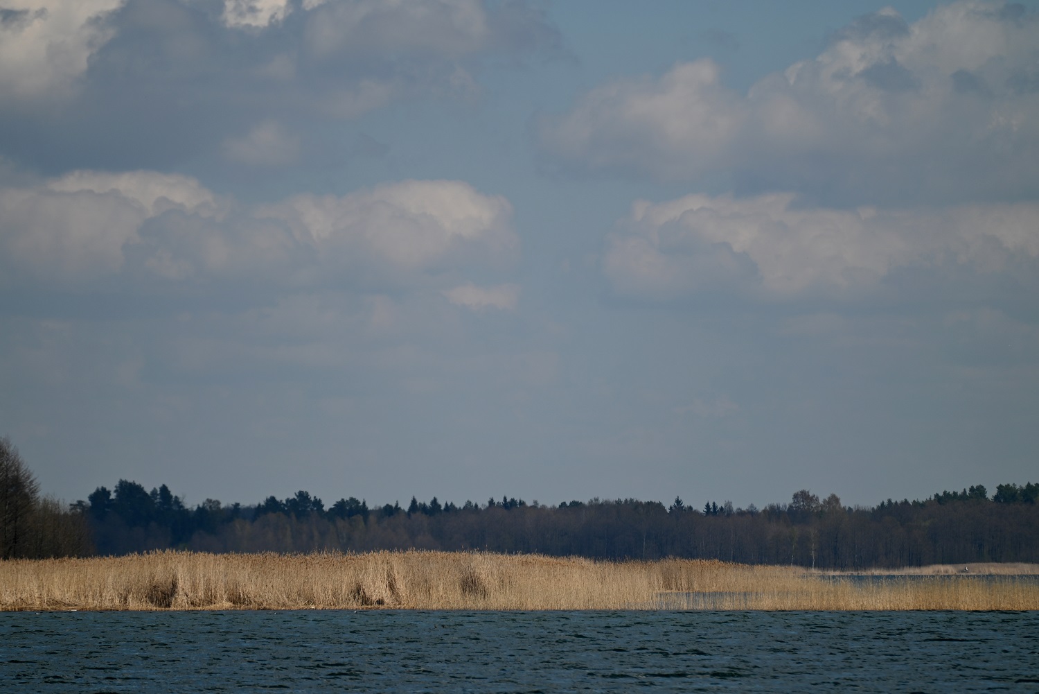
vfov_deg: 4.6
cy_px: 347
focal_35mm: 300
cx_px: 520
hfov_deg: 6.9
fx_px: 8660
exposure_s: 1/1000
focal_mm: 300
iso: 100
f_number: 5.6
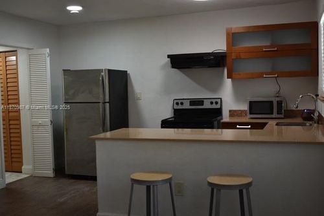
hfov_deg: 46.4
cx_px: 162
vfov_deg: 31.9
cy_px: 108
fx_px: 378
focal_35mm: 42
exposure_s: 1/60
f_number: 4.2
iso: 400
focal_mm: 28
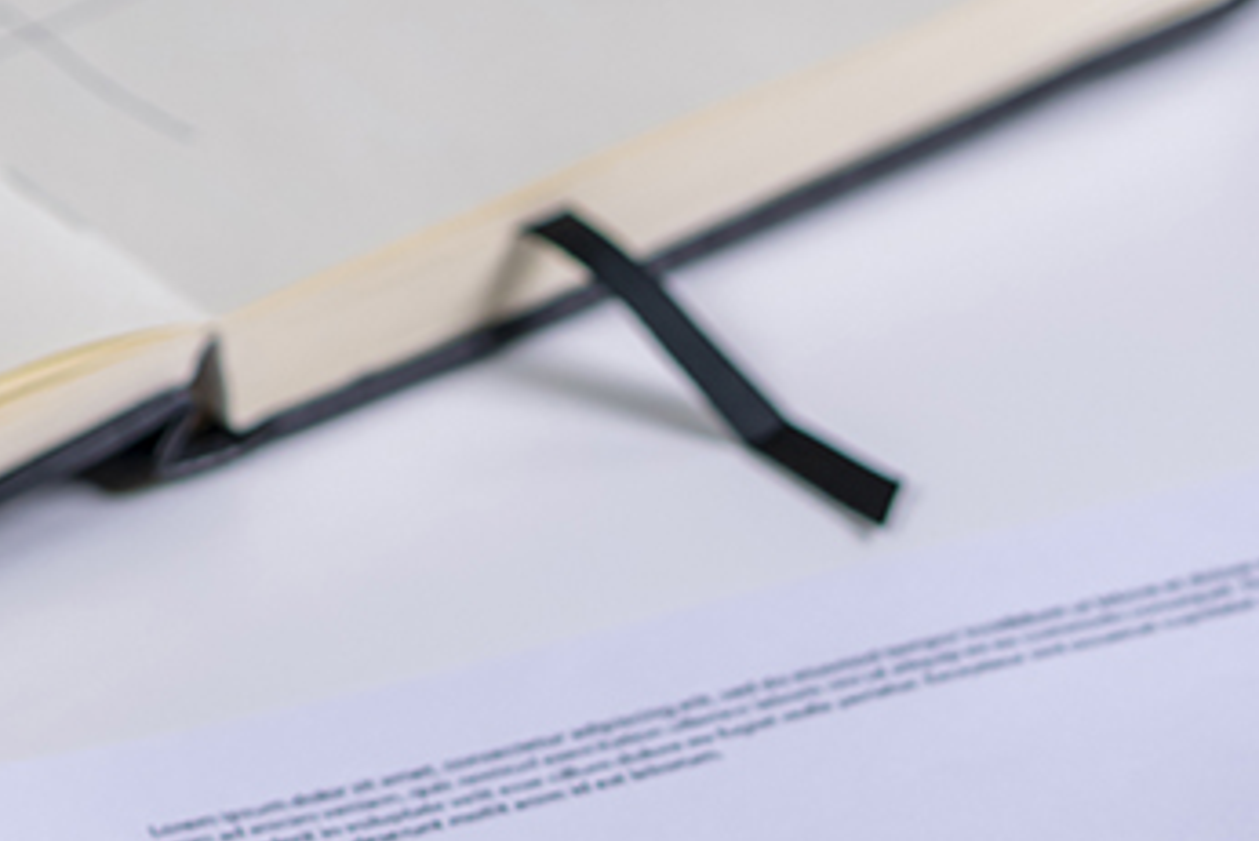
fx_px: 11335
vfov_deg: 4.2
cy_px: 1187
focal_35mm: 324
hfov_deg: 6.3
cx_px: 1750
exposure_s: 1/80
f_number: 4
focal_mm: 85
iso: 200
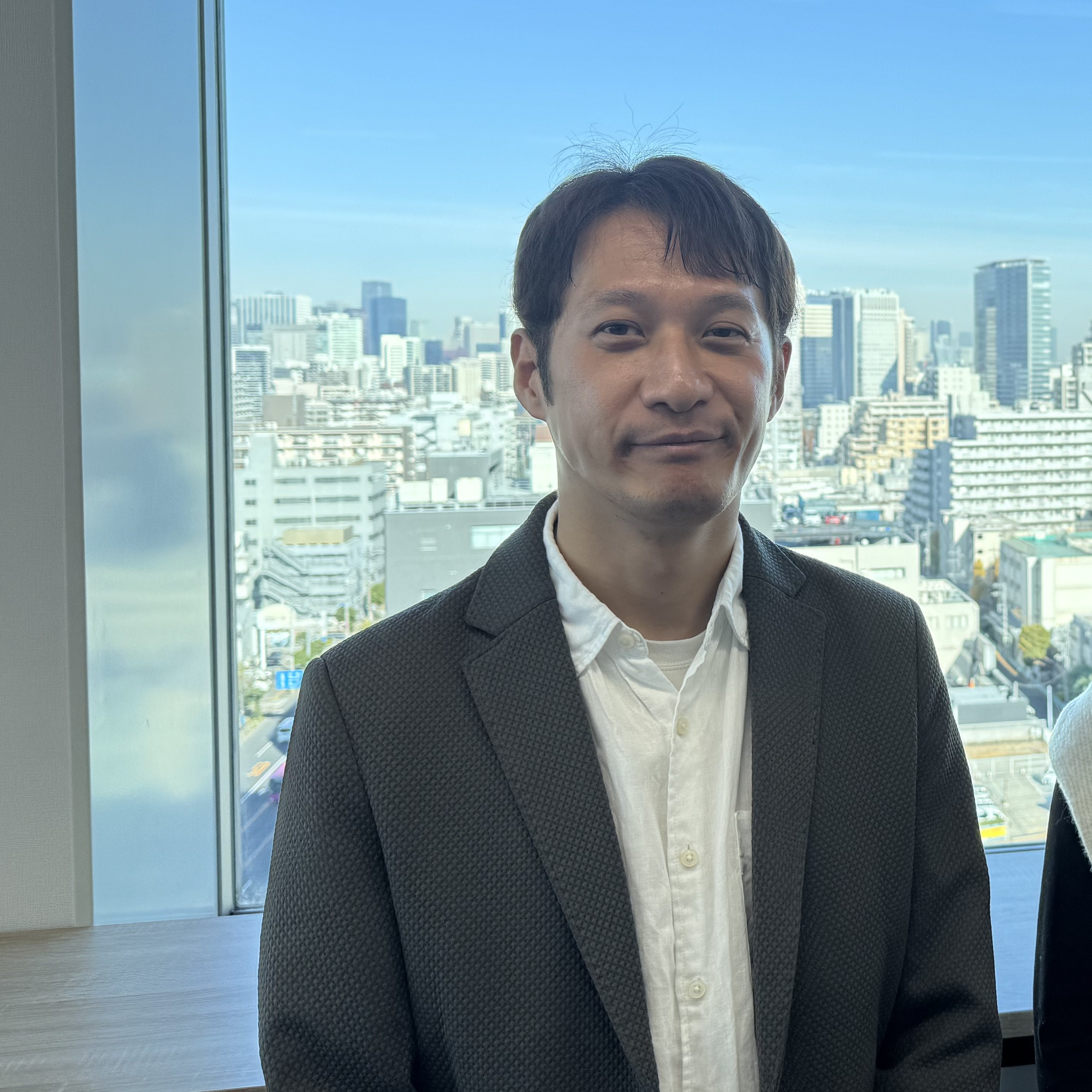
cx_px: 1038
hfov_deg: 37.5
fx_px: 1463
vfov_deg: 40.7
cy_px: 425
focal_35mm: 41
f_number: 1.78
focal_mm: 6.76
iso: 80
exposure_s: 1/925
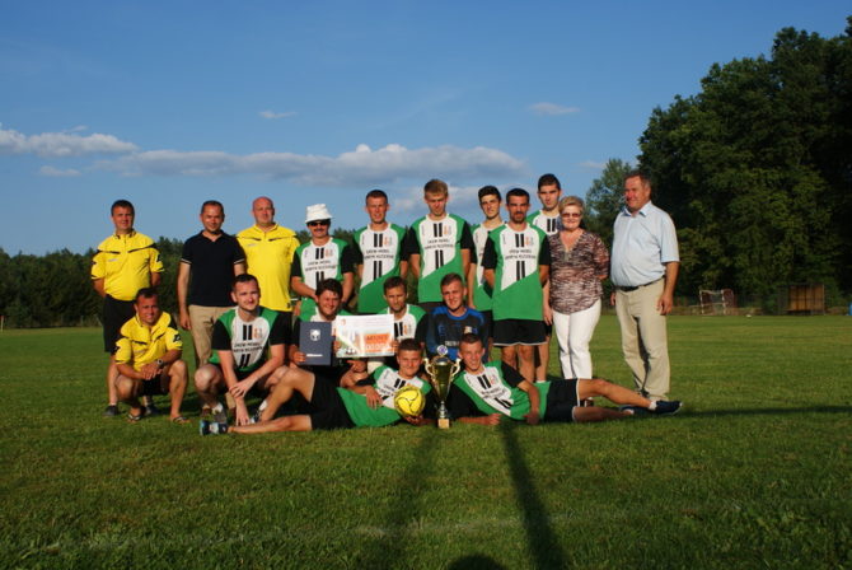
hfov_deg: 49.5
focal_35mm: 39
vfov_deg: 34.3
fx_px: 924
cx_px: 426
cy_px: 285
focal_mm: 26
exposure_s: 1/200
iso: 100
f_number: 10
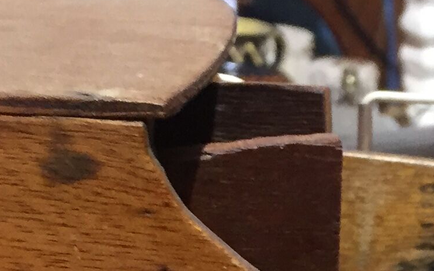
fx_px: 1597
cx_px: 586
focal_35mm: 135
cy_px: 546
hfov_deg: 14.7
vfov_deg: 9.1
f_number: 2.2
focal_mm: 4.15
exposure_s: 1/33
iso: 160
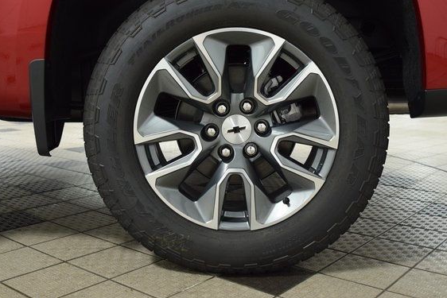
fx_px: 509
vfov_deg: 32.6
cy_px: 132
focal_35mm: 41
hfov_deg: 47.4
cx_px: 237
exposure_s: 1/60
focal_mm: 24
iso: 1600
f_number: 4.5
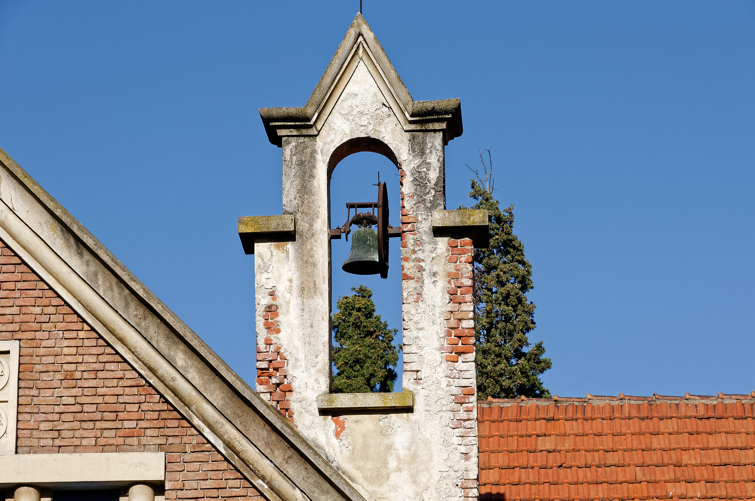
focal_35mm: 128
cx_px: 378
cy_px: 250
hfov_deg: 16.1
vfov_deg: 10.7
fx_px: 2671
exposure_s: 1/400
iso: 200
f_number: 10
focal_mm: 85
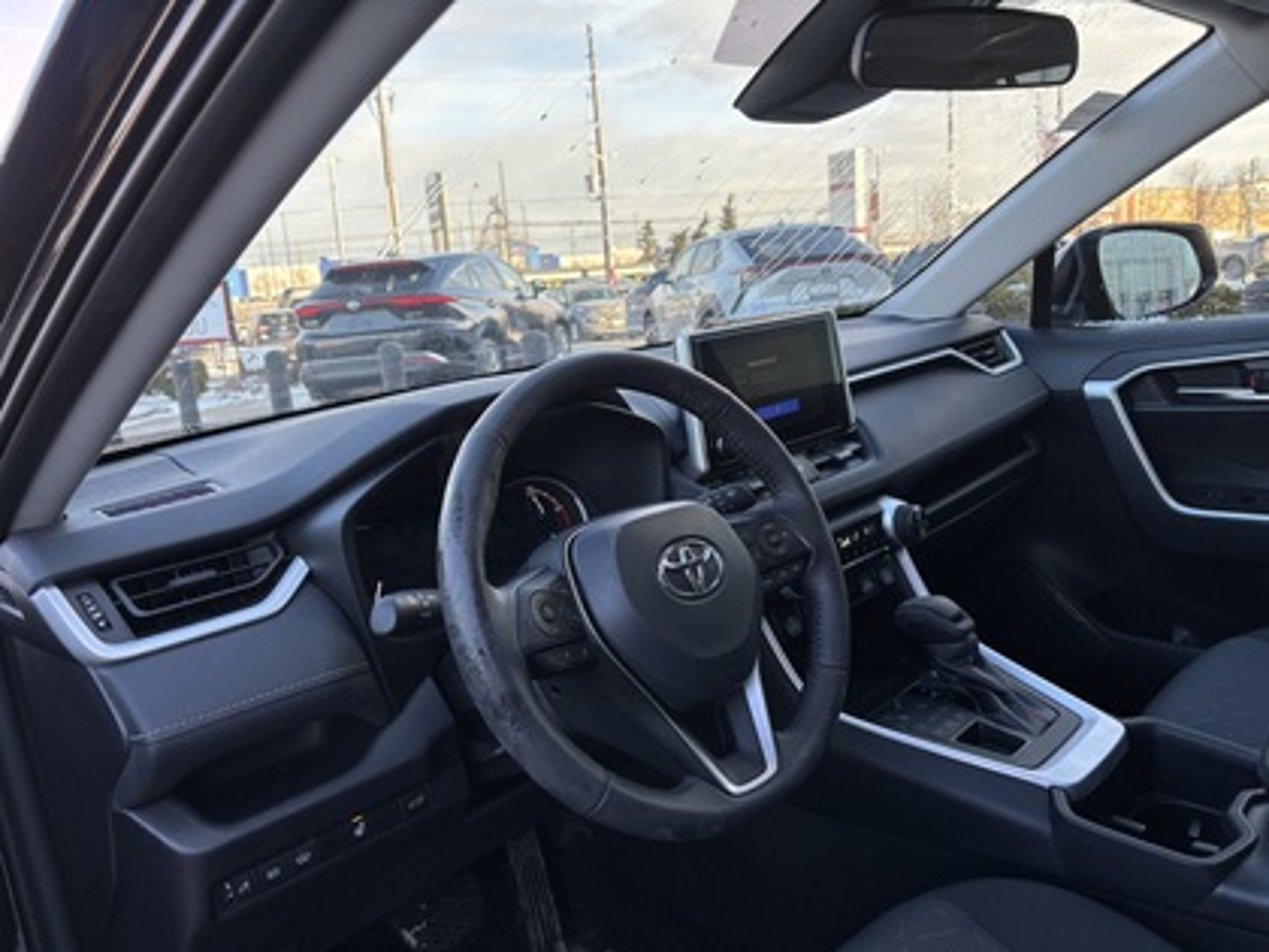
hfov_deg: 67.3
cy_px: 476
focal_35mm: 26
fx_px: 953
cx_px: 634
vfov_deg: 53.1
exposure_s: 1/223
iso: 40
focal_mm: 5.96
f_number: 1.6
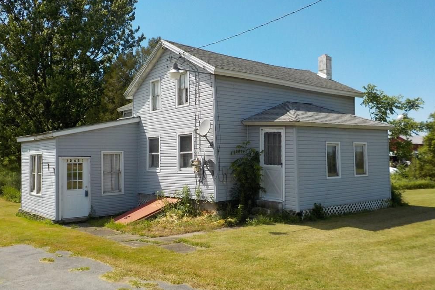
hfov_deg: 58.7
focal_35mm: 32
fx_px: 387
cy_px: 142
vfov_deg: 41.1
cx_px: 213
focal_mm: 4.1
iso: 125
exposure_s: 1/1000
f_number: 3.3
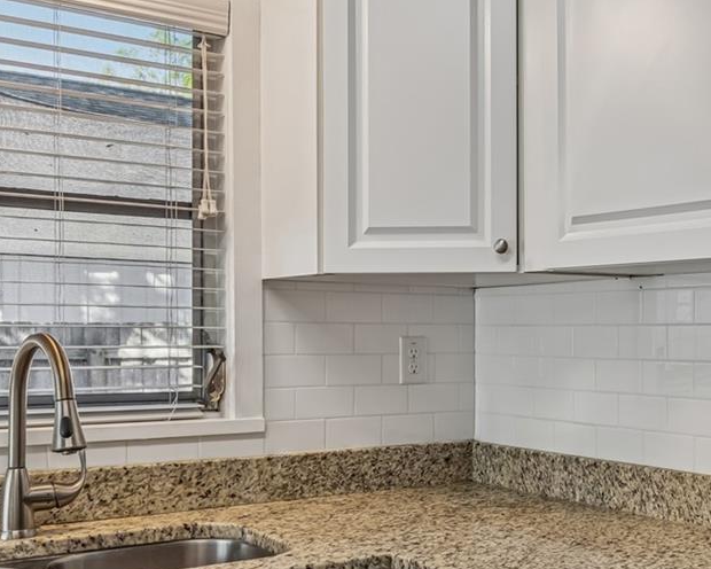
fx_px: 968
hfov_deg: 39.3
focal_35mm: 46
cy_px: 334
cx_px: 528
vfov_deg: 32.7
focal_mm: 13
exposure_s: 1/5
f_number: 7.1
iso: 100
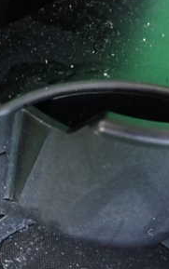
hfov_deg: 23.0
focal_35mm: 55
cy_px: 152
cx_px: 20
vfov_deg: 36.8
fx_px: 405
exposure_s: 1/30
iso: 640
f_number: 2
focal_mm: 4.5
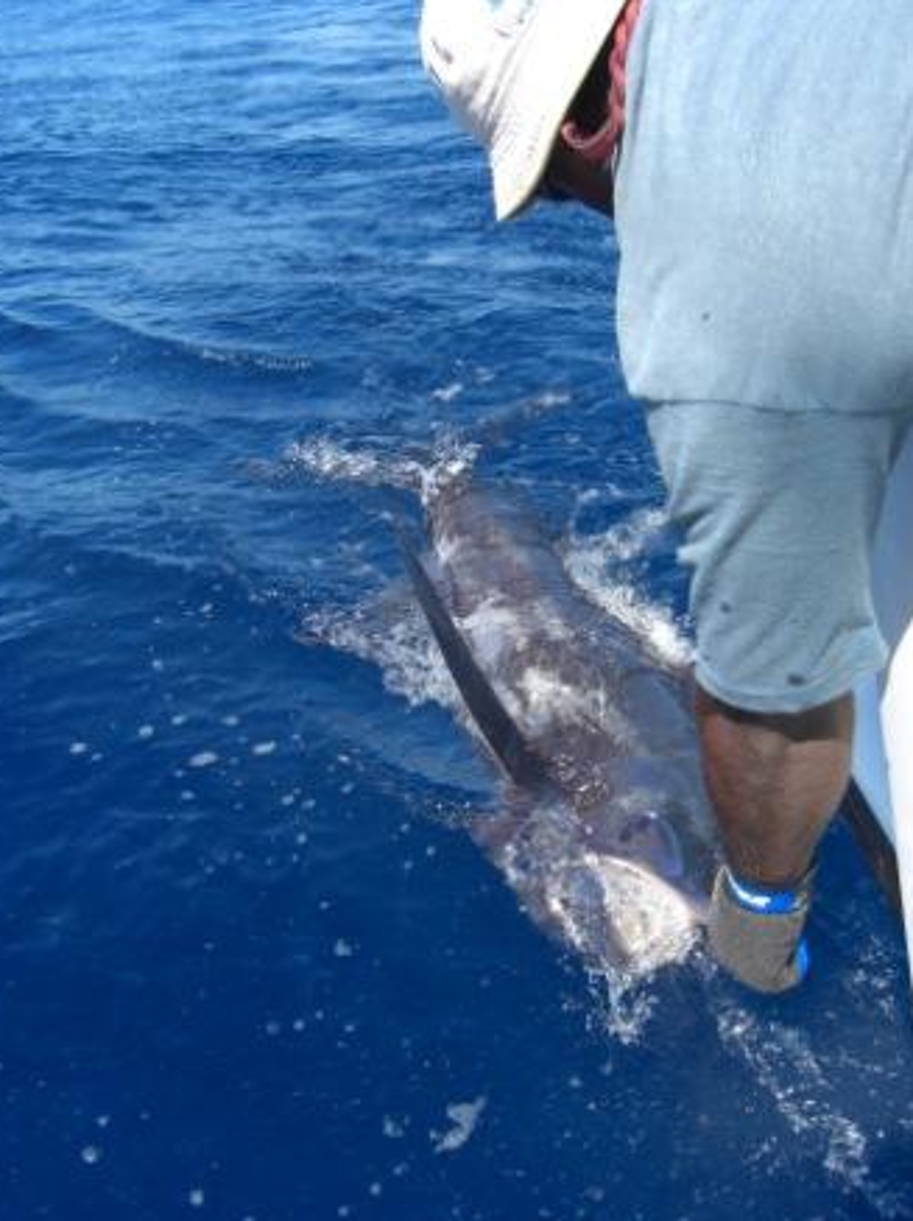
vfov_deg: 47.9
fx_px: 1374
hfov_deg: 36.8
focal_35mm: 39
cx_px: 450
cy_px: 623
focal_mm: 7.9
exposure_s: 1/400
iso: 80
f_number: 4
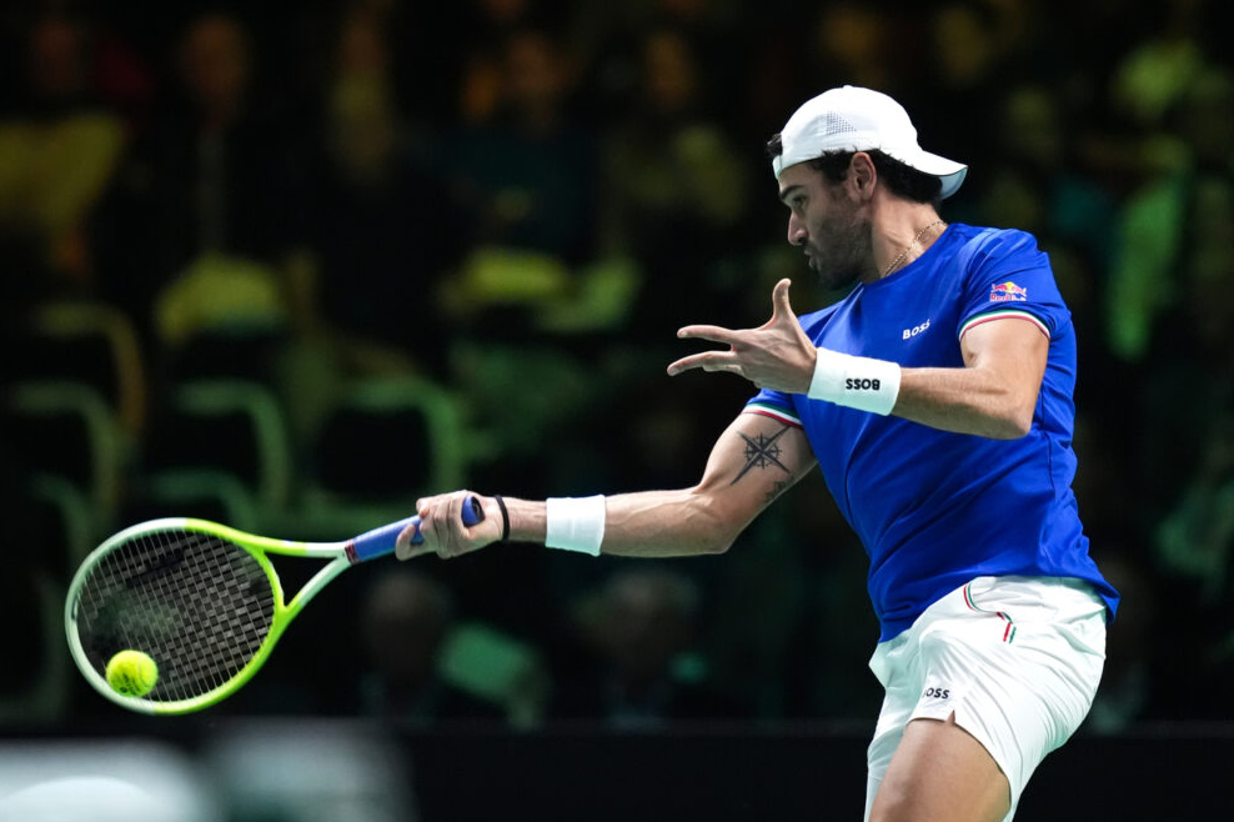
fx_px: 13877
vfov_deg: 3.4
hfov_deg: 5.1
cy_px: 413
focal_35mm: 405
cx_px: 619
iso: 6400
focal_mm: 400
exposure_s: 1/2000
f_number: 3.2
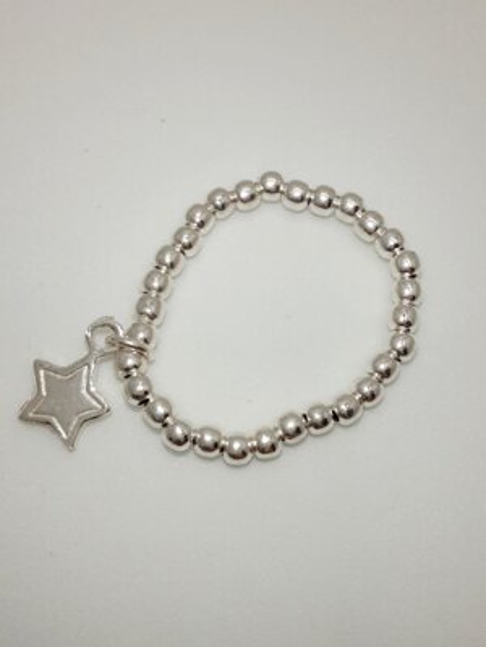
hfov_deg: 55.0
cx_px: 243
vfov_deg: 69.3
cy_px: 324
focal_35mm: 25
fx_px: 467
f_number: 2.4
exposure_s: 1/714
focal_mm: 2.13
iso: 40
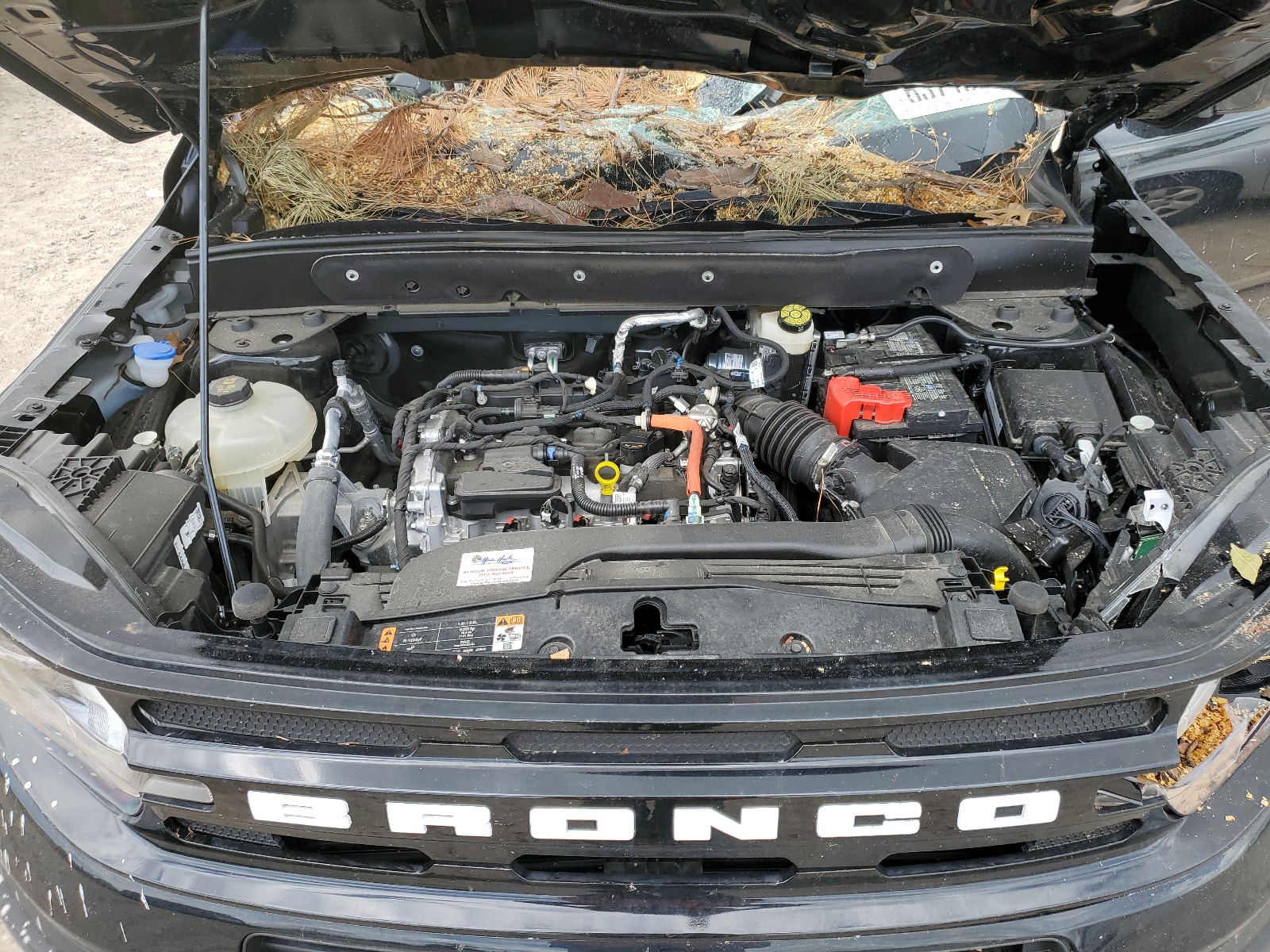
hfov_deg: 67.3
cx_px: 635
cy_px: 476
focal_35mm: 26
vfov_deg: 53.1
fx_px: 954
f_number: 1.5
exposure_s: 1/833
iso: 50
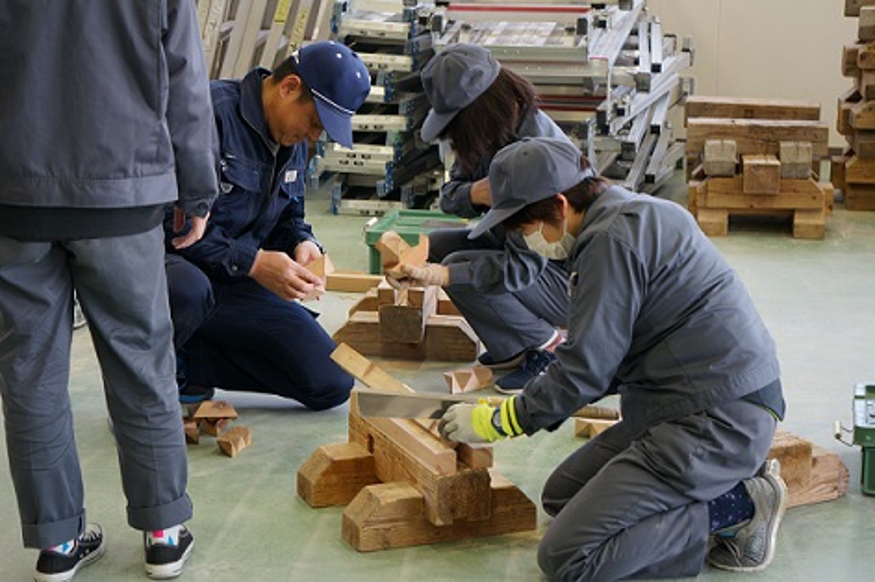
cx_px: 438
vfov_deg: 16.5
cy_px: 291
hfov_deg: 24.6
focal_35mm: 82
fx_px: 2004
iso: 320
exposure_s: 1/100
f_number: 4.5
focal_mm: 55
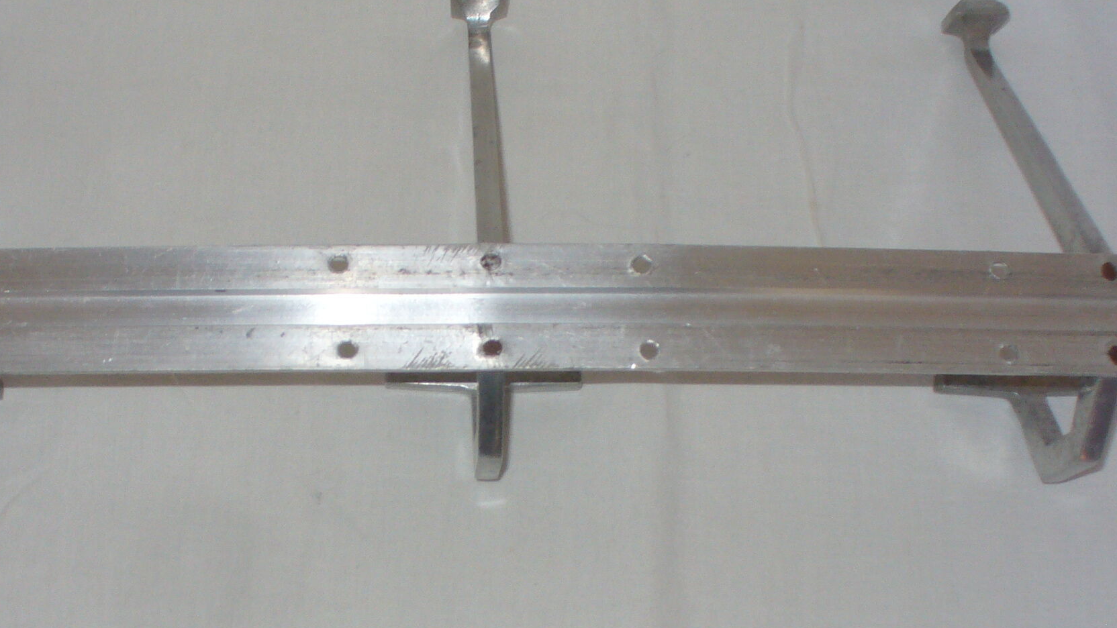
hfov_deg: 33.8
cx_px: 505
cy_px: 449
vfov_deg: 19.3
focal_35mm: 62
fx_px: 1836
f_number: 2.8
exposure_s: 1/40
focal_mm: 6.1
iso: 100
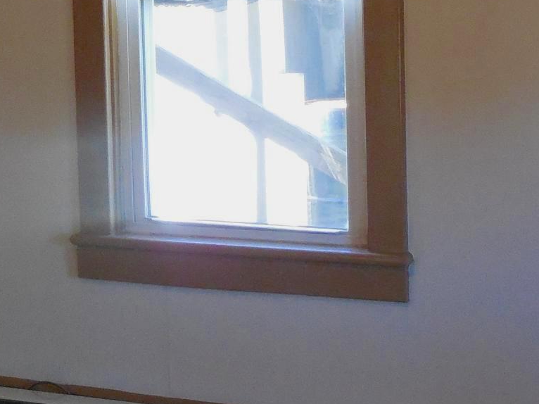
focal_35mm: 123
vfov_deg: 12.0
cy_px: 69
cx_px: 14
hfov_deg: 15.8
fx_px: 1915
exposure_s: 1/100
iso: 800
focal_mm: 8.2
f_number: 3.8
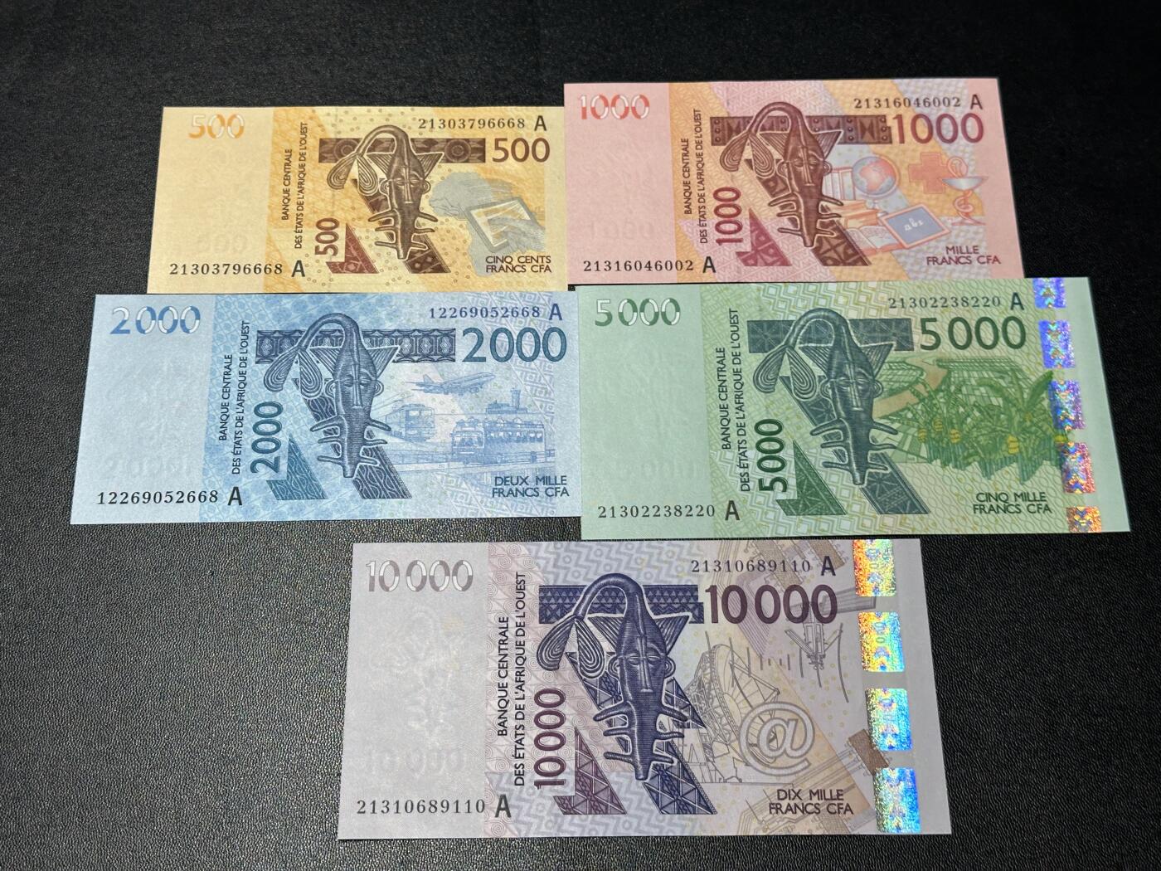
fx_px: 1610
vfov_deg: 30.3
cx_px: 580
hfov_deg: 39.7
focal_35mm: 48
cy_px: 436
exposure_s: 1/50
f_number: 1.78
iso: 80
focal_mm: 6.86
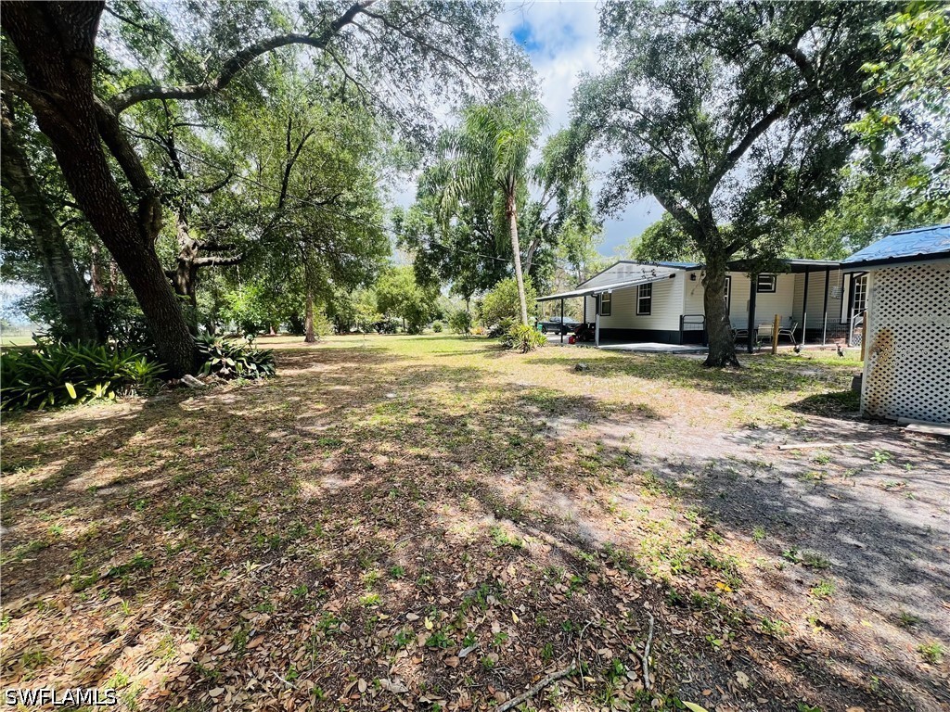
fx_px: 357
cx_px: 475
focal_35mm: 13
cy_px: 356
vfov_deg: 89.9
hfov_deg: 106.2
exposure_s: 1/511
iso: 32
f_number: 1.8
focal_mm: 1.57
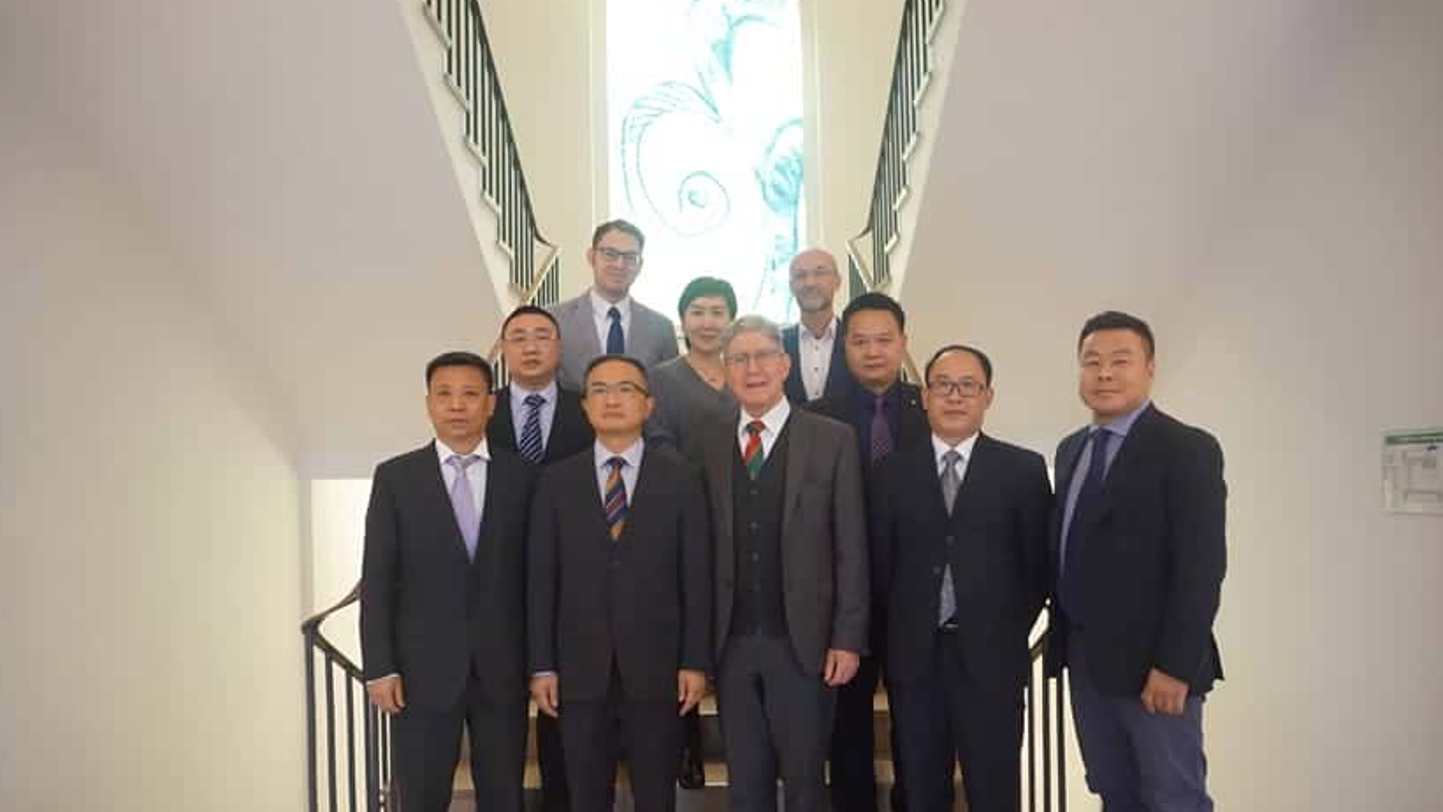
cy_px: 470
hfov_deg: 71.9
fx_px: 995
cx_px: 735
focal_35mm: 26
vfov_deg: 44.3
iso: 3200
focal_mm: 16
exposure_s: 1/80
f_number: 3.5
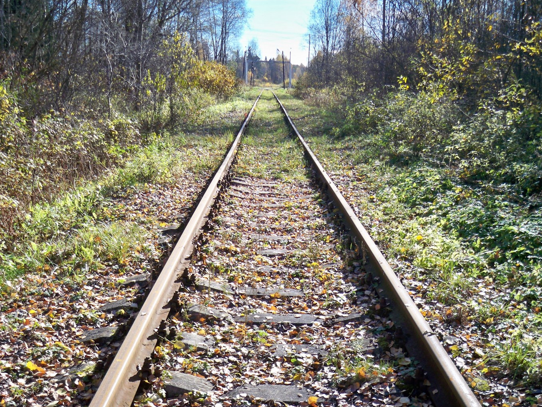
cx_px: 264
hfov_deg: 47.9
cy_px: 208
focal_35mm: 39
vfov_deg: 36.8
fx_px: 610
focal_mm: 6.3
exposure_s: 1/320
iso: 64
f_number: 3.1
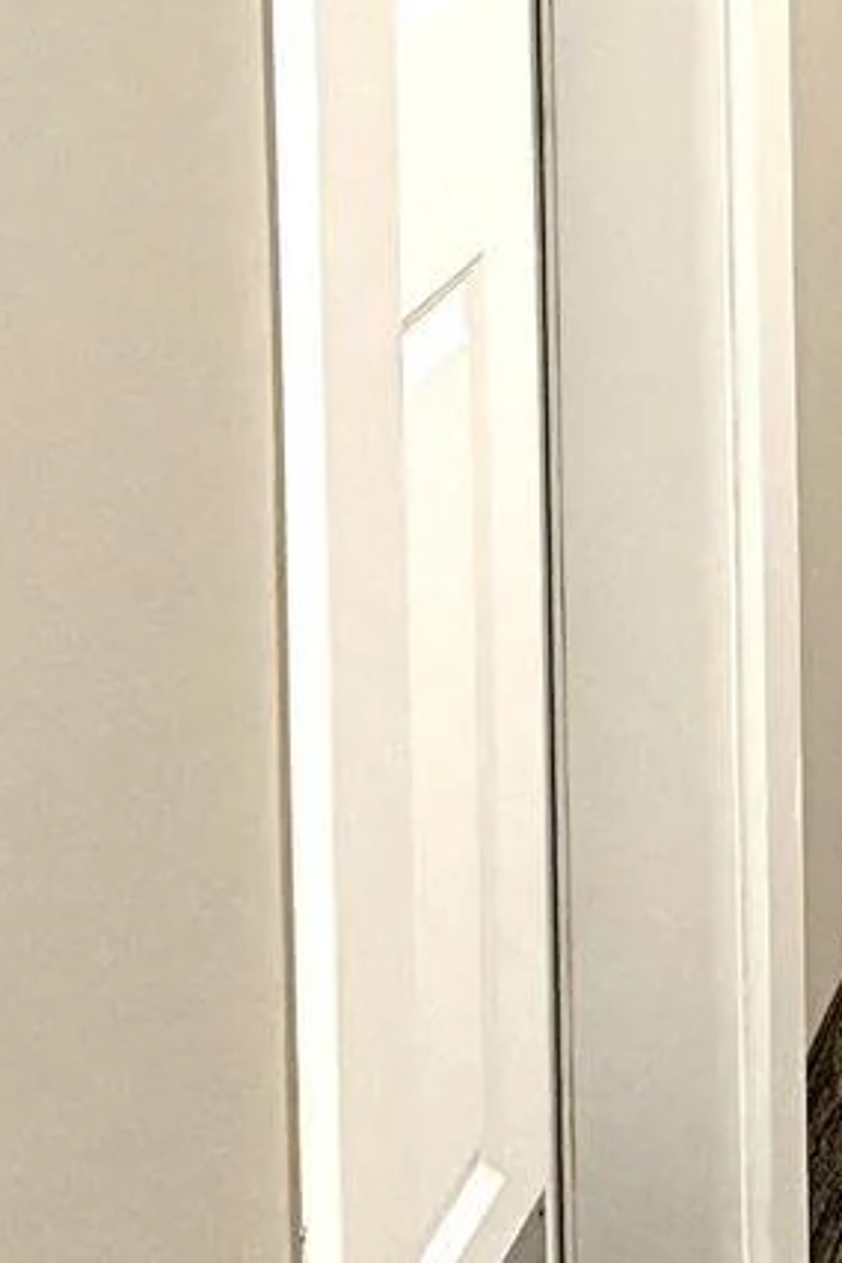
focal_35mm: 135
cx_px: 1355
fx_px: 4736
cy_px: -397
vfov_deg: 14.5
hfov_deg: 9.8
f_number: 1.78
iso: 800
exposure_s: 1/40
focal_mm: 6.76
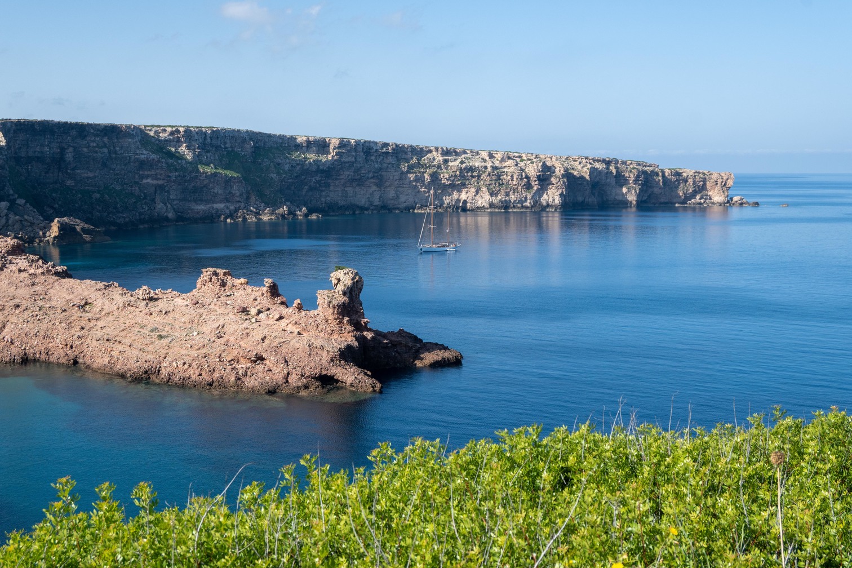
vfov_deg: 30.8
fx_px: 1029
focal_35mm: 44
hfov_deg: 45.0
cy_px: 284
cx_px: 426
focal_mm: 29
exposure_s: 1/1000
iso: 250
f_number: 6.3
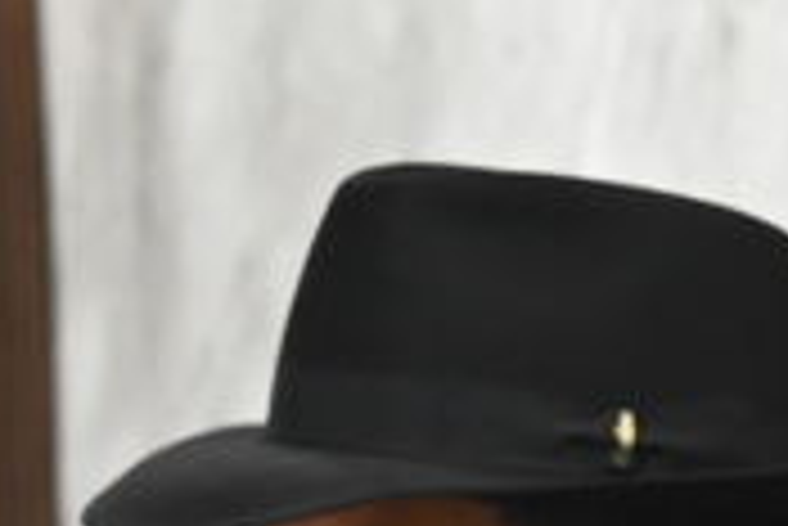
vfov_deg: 3.8
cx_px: 2193
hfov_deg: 5.4
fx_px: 7886
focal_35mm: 360
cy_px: 796
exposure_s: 1/160
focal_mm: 45
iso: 2000
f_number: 4.5
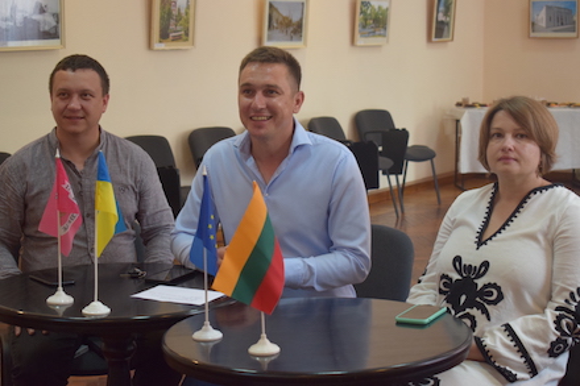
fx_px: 1111
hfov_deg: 29.3
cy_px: 193
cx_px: 290
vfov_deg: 19.7
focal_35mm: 69
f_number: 5.3
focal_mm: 46
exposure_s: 1/60
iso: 2000
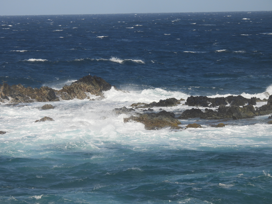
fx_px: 2043
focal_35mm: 260
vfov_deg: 5.7
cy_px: 102
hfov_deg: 7.6
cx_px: 136
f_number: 4.5
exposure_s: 1/400
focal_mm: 46.4
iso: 100
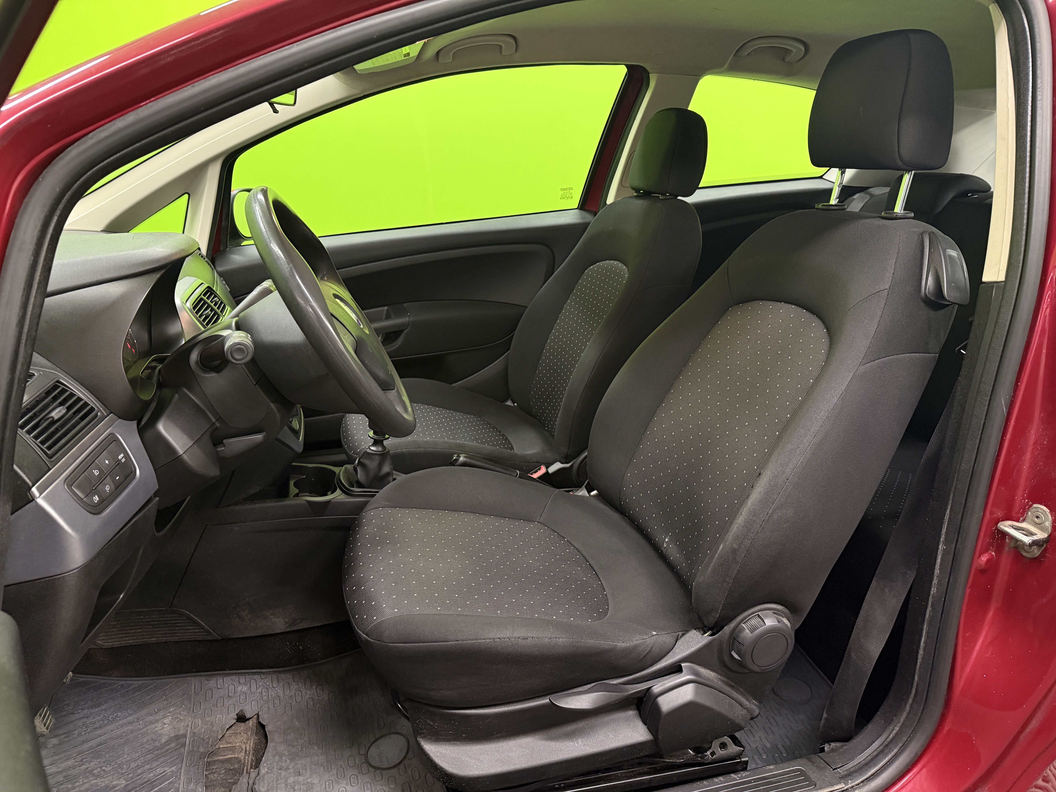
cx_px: 528
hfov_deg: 71.6
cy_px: 396
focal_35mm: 24
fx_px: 732
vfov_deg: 56.8
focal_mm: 6.76
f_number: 1.78
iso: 400
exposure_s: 1/50
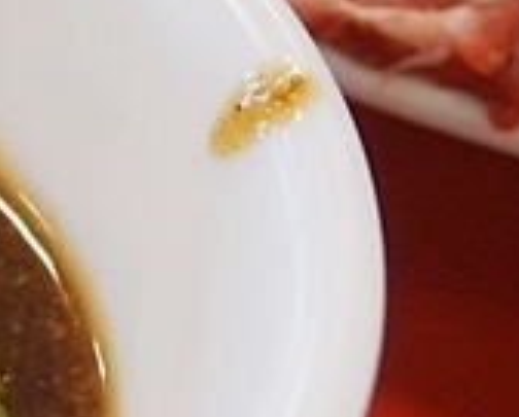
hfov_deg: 11.2
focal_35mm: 161
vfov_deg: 9.6
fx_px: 2473
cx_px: -383
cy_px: 314
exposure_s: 1/60
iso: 1250
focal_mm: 31
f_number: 5.6
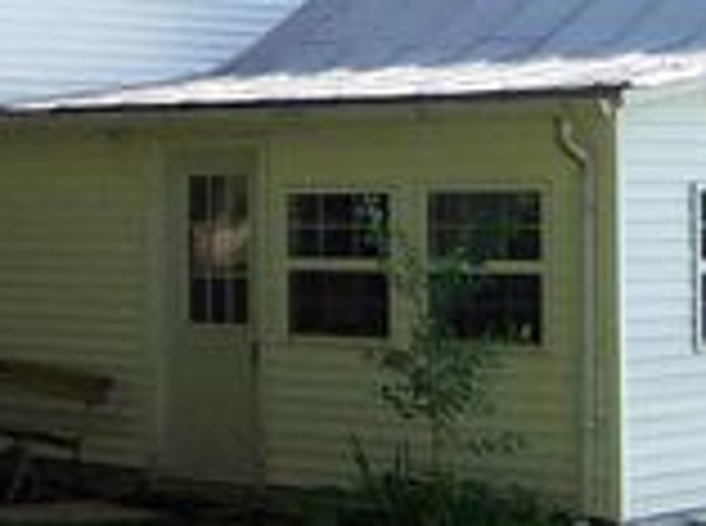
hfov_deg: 17.1
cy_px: -25
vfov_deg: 12.6
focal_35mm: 115
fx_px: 2340
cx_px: 238
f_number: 2.7
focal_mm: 6
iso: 80
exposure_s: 1/785
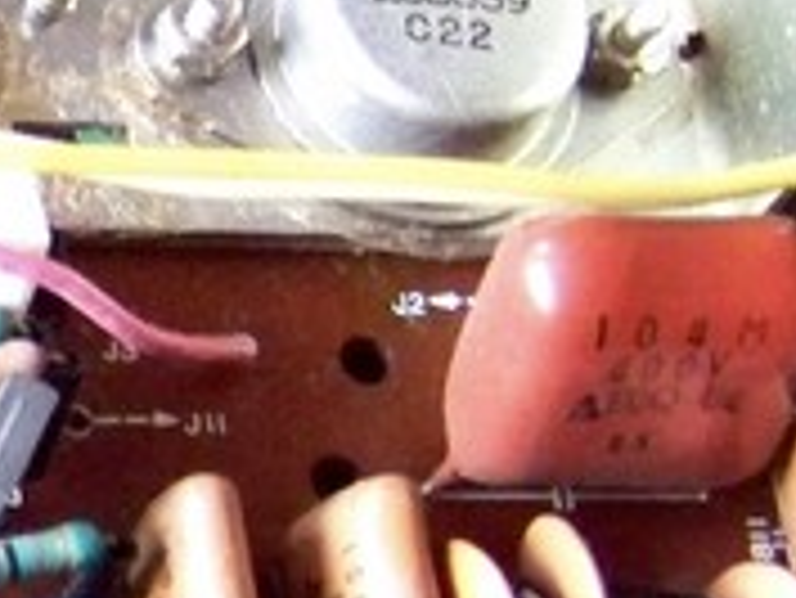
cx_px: -711
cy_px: 674
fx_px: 3751
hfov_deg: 11.2
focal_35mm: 163
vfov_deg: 9.0
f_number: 2.8
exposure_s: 1/30
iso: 640
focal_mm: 5.85
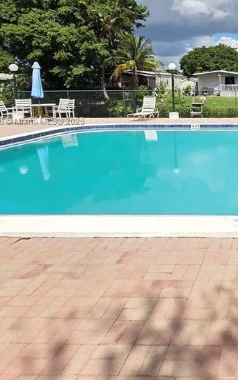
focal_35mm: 30
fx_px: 312
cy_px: 121
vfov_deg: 61.1
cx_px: 268
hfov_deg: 35.2
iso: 50
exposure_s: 1/2977
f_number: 2.2
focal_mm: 2.2
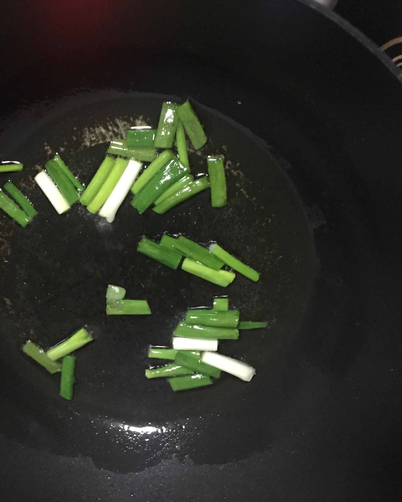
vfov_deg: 47.9
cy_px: 251
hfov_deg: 38.3
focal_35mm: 38
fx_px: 565
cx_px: 110
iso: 500
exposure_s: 1/17
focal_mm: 4.15
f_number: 2.2
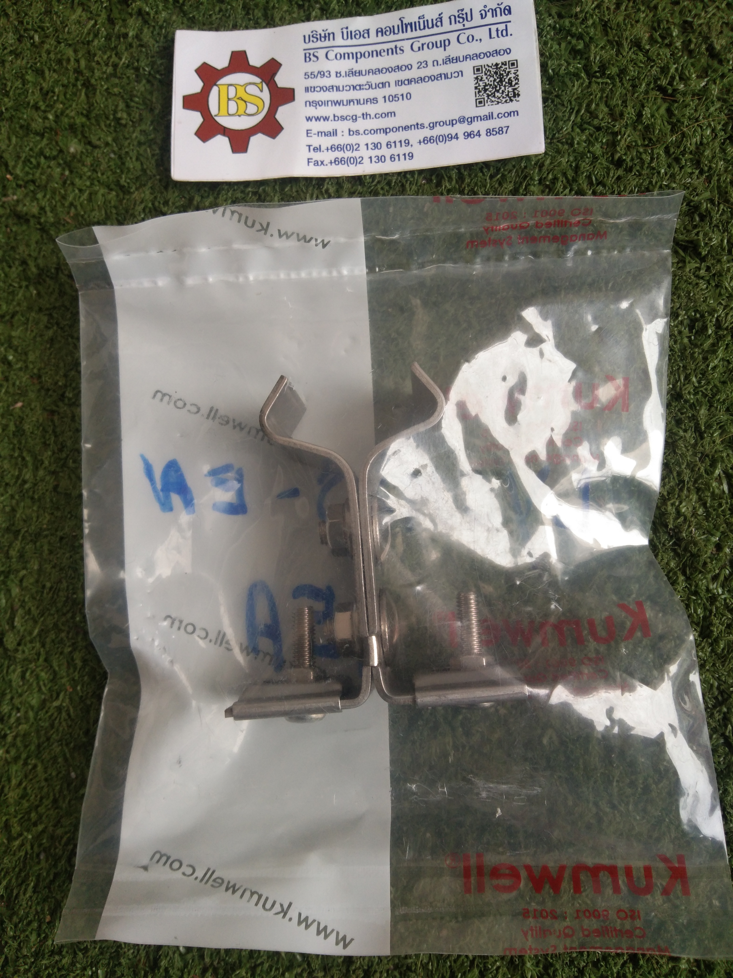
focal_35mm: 30
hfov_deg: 46.8
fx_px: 847
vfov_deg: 60.0
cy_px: 489
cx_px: 366
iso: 93
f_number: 2.2
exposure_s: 1/100
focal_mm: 3.65
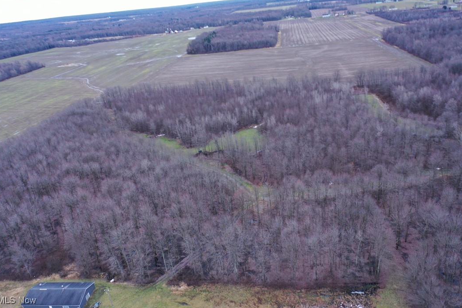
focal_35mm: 29
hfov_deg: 63.7
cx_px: 234
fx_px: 372
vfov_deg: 44.9
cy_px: 150
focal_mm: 10.26
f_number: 2.8
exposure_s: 1/30
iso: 200
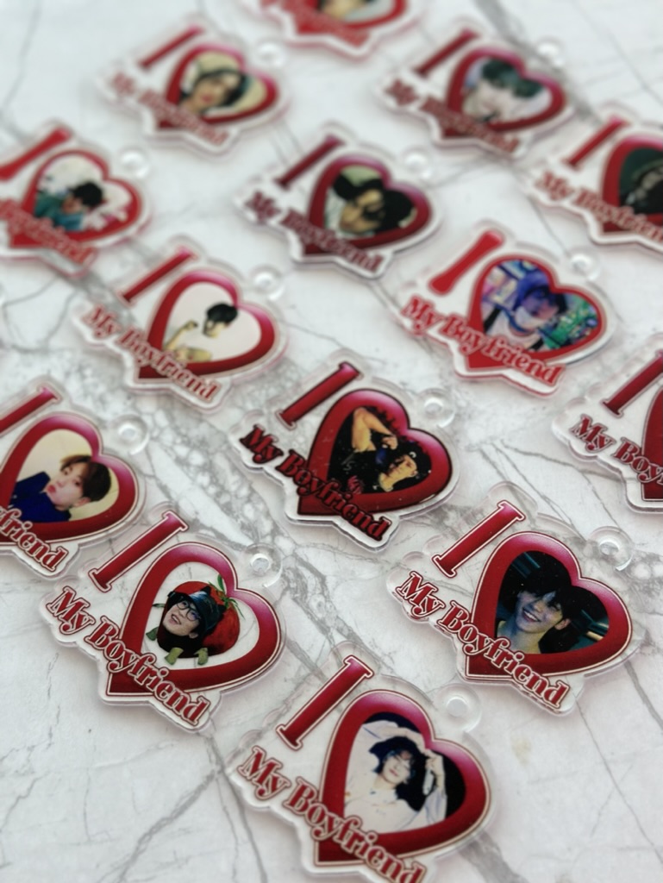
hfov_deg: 30.3
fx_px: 1225
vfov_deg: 39.6
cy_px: 442
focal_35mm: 48
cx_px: 332
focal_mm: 6.86
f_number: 1.78
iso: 80
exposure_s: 1/192
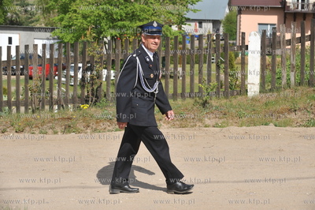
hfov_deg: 21.5
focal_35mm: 95
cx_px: 158
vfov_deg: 14.4
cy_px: 105
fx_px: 831
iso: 400
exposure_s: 1/1250
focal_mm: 95
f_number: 8
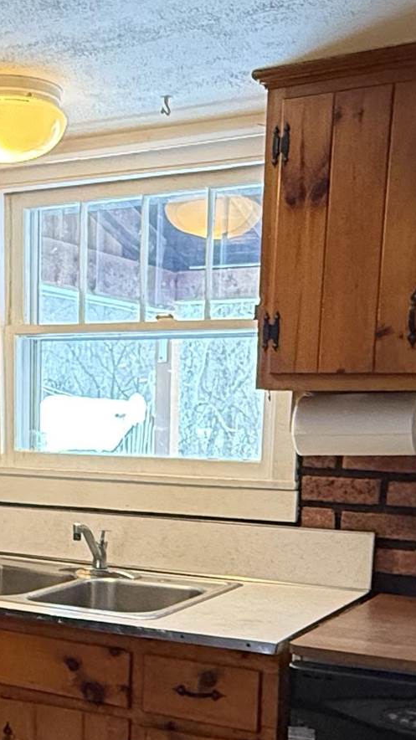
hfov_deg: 22.3
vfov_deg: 37.6
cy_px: 601
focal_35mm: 53
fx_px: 1040
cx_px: 77
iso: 500
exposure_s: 1/60
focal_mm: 2.22
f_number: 2.2
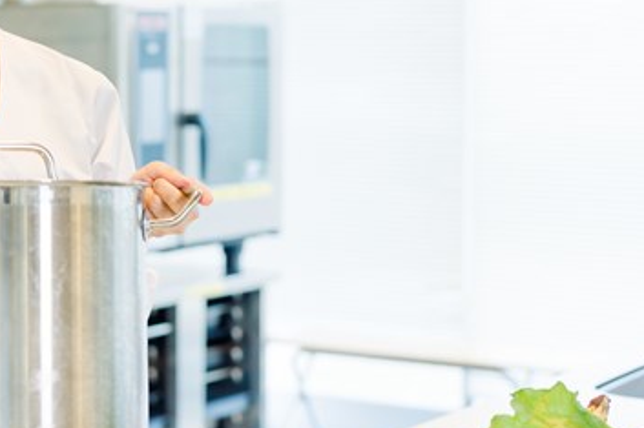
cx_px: 111
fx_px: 1824
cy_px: 104
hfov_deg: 19.8
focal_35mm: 102
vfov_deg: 13.4
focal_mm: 50
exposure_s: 1/60
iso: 100
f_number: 2.5
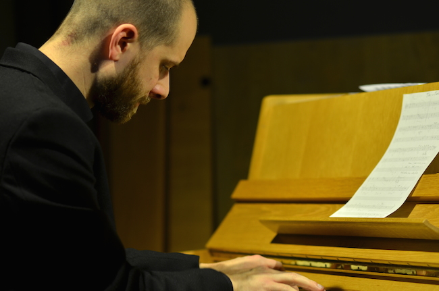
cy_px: 146
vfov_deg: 10.7
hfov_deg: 16.1
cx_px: 220
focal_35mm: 128
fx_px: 1552
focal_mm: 85
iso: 200
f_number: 2.5
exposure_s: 1/80
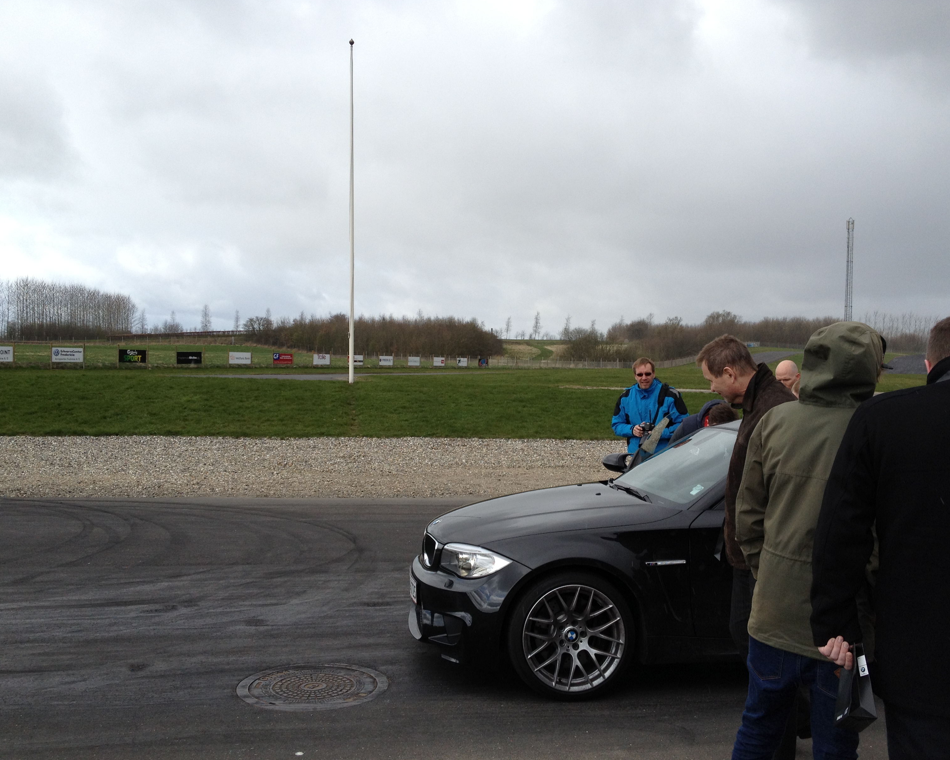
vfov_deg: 40.1
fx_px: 1040
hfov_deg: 49.1
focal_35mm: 37
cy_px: 377
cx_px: 493
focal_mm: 4.28
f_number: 2.4
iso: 64
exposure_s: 1/1022
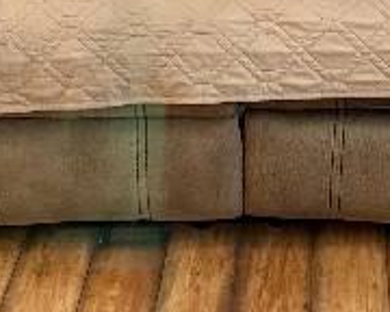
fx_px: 1385
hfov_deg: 15.9
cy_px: -211
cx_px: 323
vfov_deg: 12.0
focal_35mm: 120
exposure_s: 1/60
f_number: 1.6
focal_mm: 5.96
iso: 200
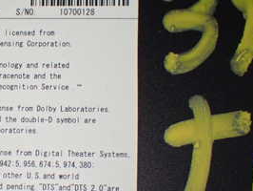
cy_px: 131
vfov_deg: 14.0
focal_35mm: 106
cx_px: 12
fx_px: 775
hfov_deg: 18.2
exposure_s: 1/200
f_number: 3.1
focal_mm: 8.4
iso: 800
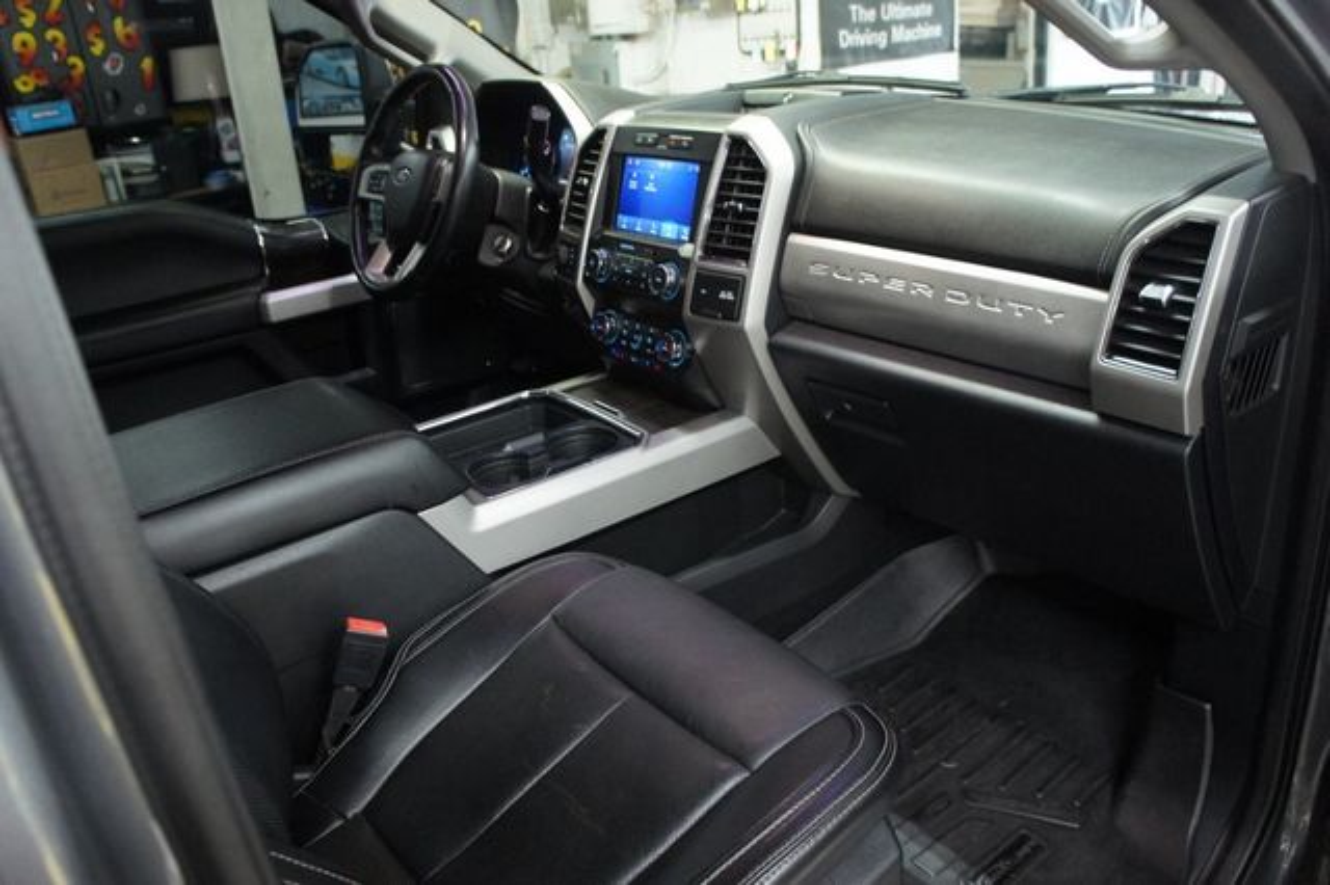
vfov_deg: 47.9
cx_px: 665
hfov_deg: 67.4
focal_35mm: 27
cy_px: 442
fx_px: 997
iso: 1600
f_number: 3.5
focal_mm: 18
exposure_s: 1/30
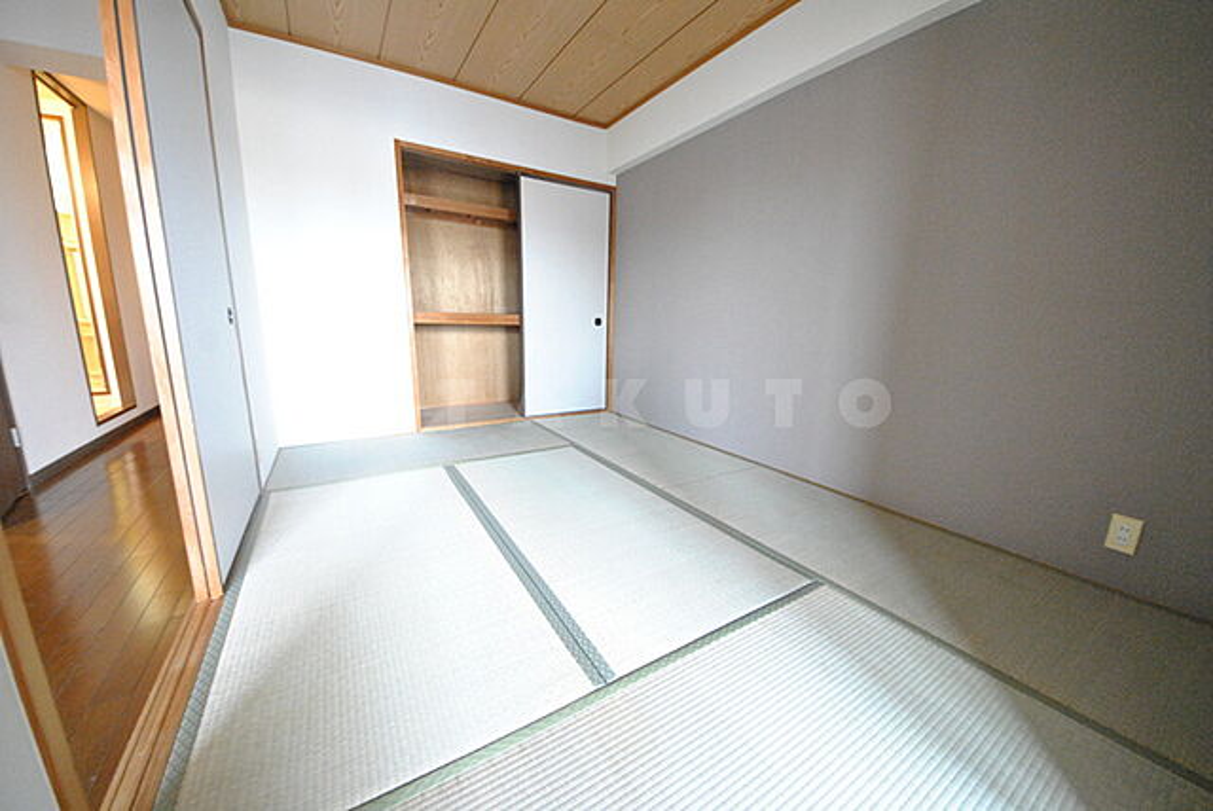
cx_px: 606
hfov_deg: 112.6
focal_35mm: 12
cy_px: 406
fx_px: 405
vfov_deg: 90.1
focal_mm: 8
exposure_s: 1/10
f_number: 4.5
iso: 1600
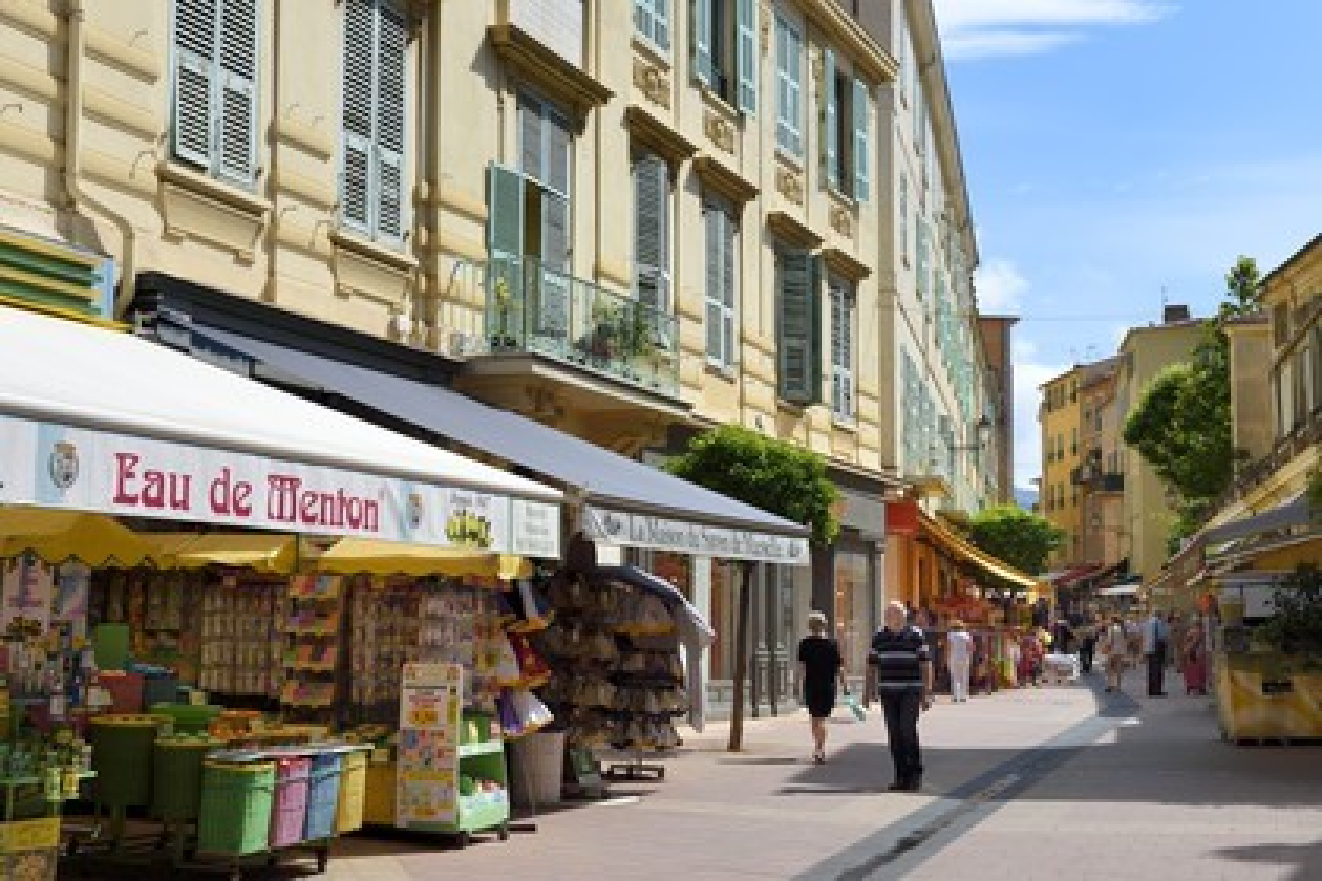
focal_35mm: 48
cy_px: 440
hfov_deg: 41.1
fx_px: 1763
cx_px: 661
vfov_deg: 28.1
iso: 200
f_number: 13
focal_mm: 48
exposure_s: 1/250
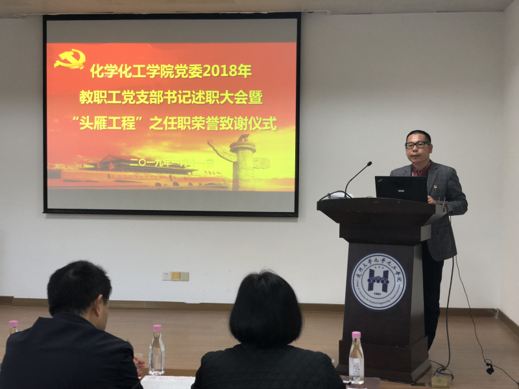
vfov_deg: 28.0
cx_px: 260
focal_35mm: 52
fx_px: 780
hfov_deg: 36.8
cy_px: 194
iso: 80
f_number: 2.4
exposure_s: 1/33
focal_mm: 6
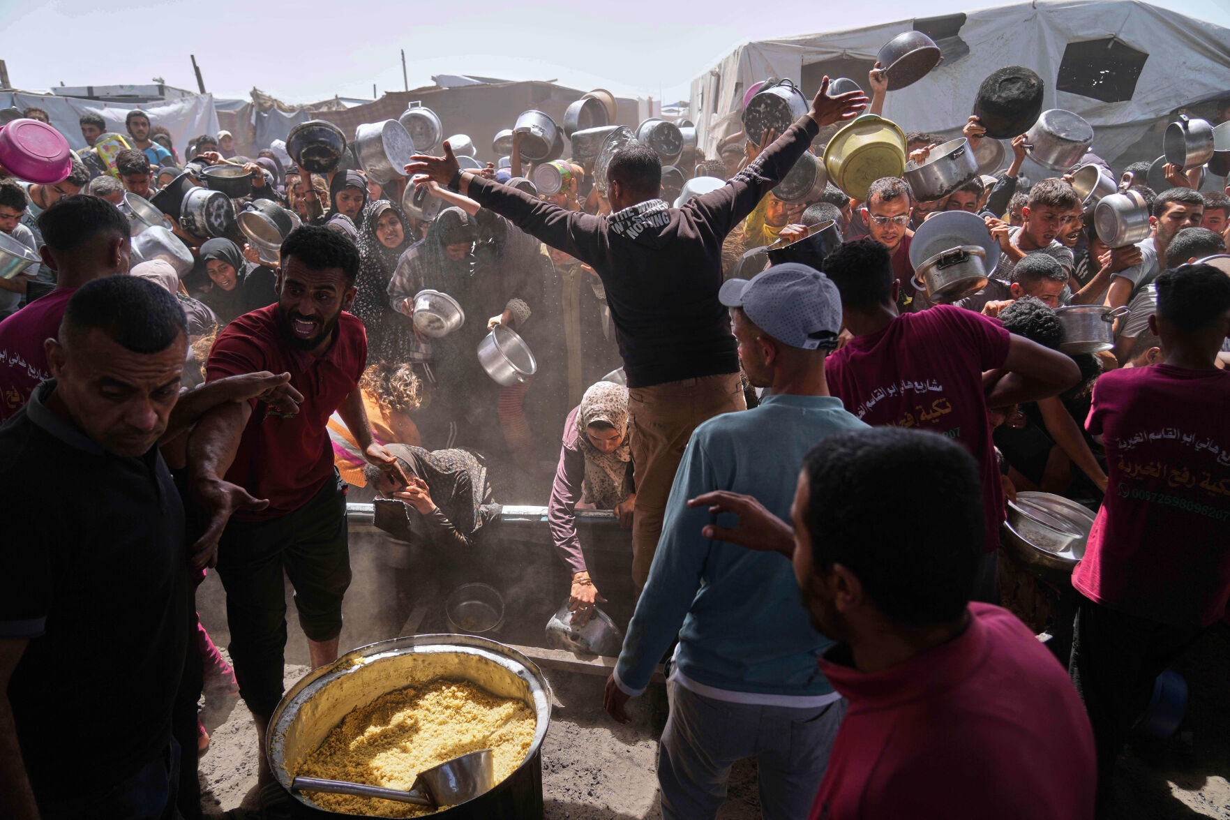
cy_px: 410
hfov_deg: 73.7
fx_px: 820
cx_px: 615
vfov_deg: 53.1
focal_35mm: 24
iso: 125
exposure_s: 1/500
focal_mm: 24
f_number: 4
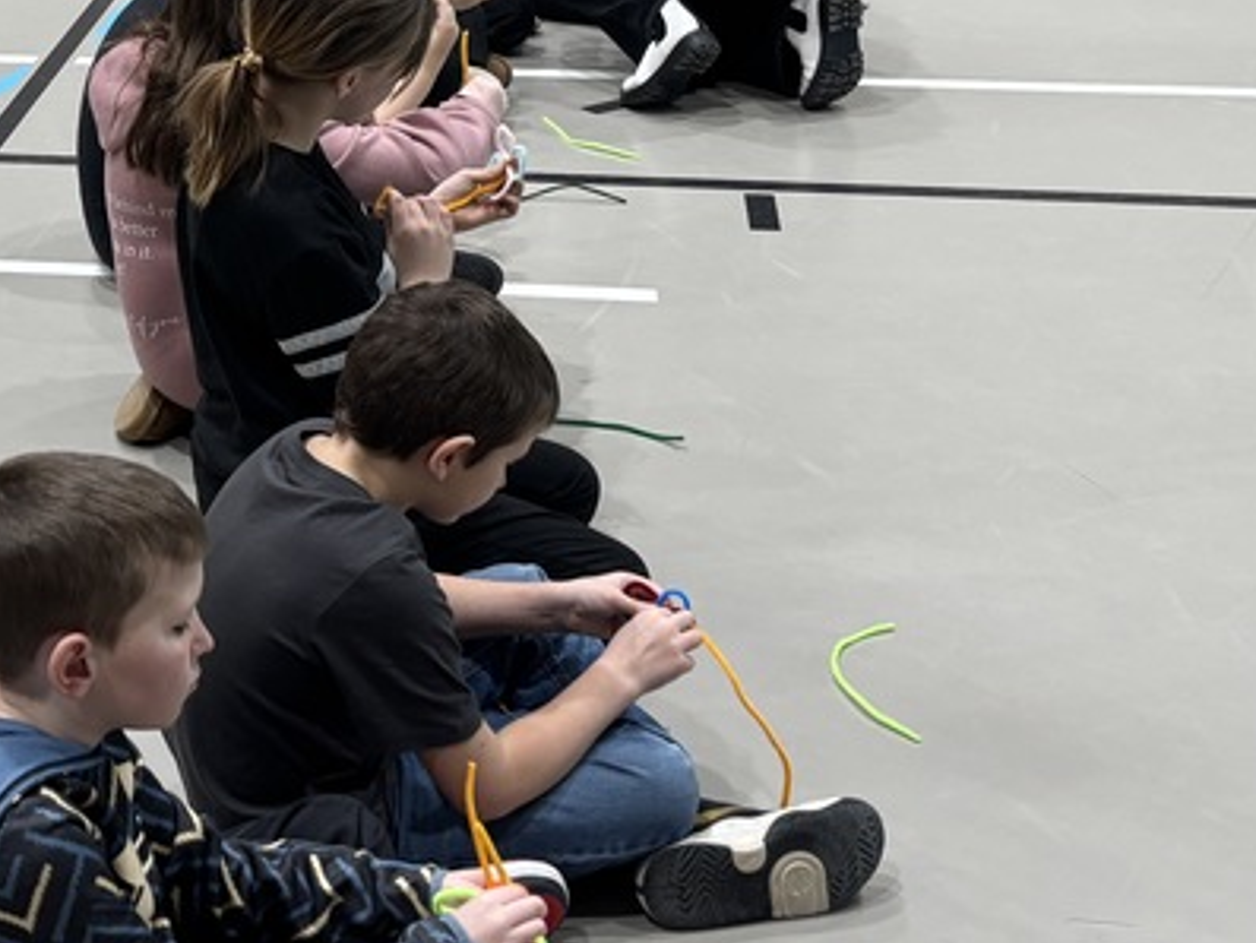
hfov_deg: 28.0
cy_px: 85
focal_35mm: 67
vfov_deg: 21.4
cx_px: 165
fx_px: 2432
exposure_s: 1/60
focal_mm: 5.96
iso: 100
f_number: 1.6
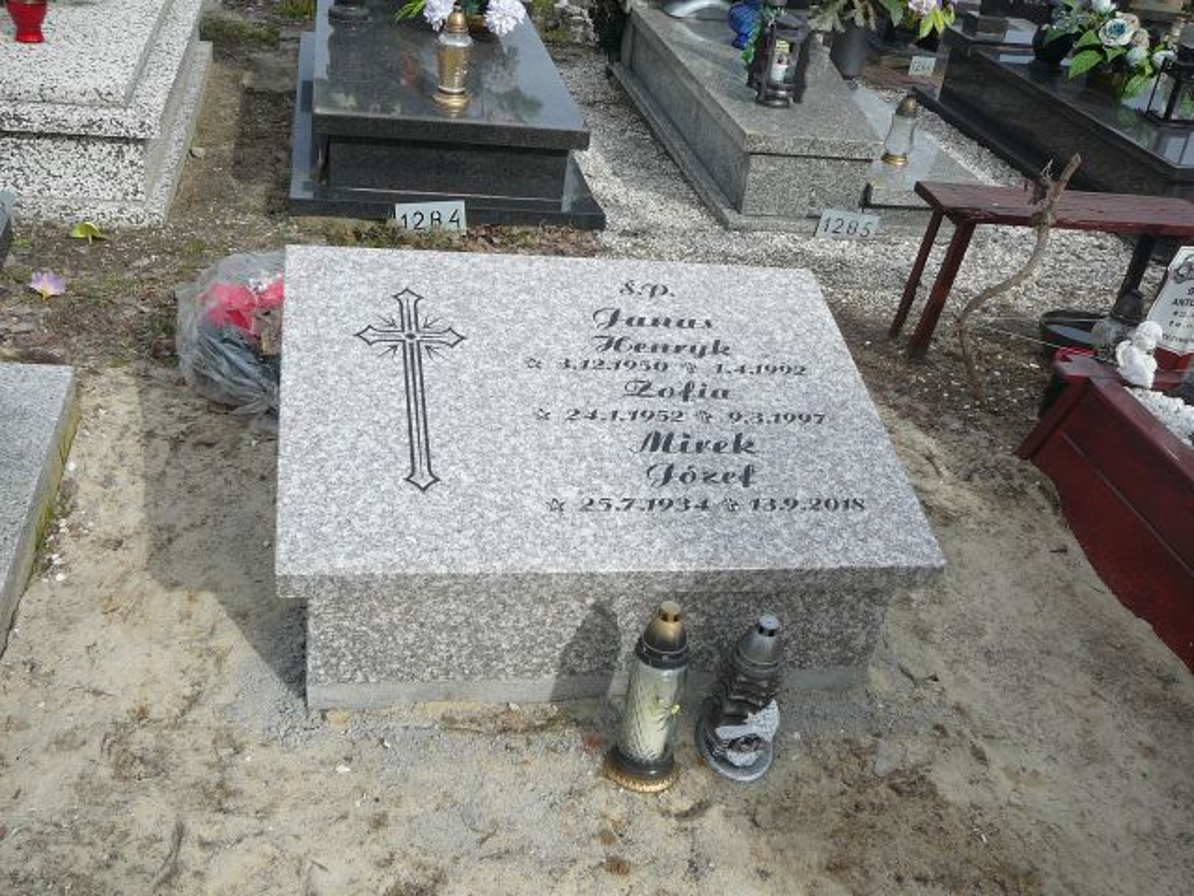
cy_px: 448
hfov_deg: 52.6
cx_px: 597
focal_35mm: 35
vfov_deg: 40.7
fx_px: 1207
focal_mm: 5.2
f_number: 2.8
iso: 80
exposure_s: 1/1000
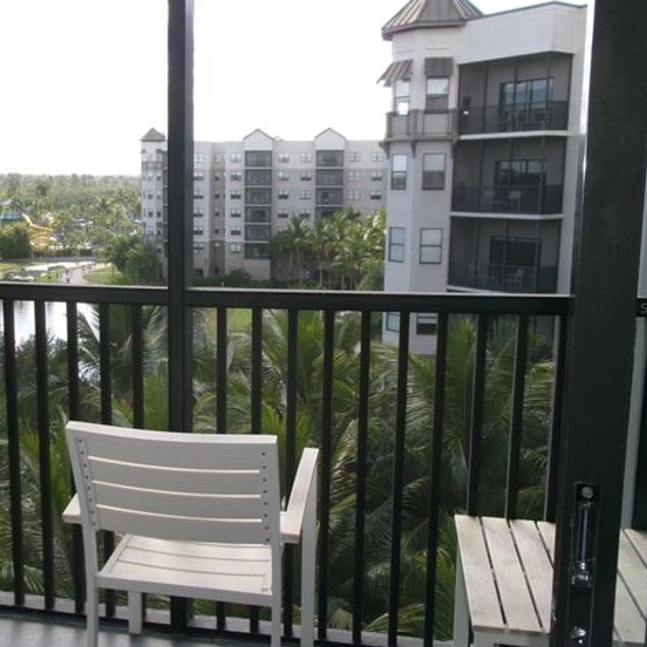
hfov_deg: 44.3
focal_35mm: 37
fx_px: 782
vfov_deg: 44.9
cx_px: 214
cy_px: 308
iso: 100
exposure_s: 1/180
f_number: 3.9
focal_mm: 5.1
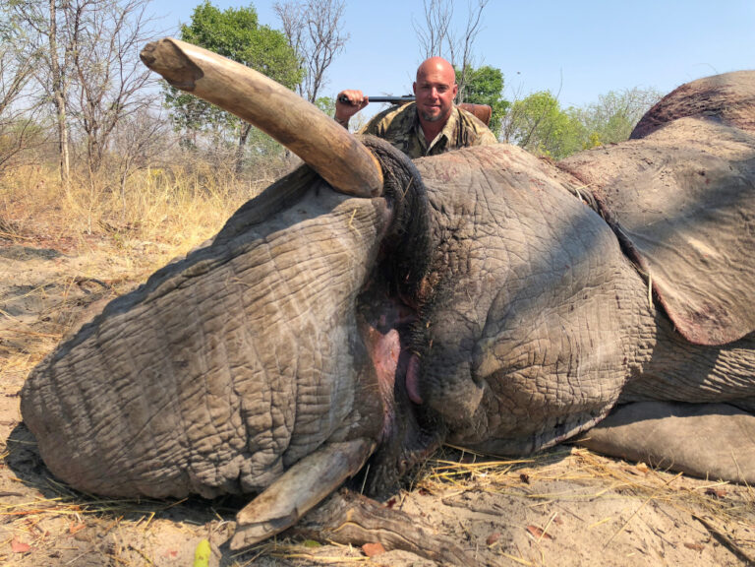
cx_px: 378
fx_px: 611
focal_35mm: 28
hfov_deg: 63.4
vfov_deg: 49.7
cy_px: 284
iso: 20
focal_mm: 4
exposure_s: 1/1143
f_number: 1.8
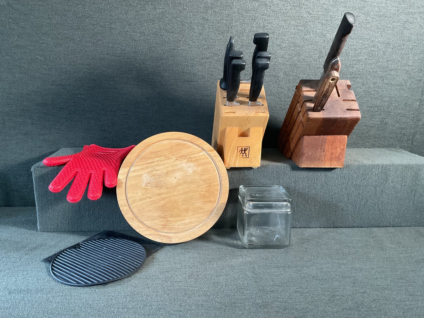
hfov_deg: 61.7
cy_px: 159
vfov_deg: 48.2
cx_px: 212
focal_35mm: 29
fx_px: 355
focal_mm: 3
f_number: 1.8
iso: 160
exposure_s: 1/60
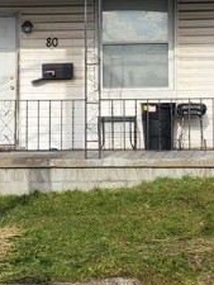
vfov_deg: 23.6
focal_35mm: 82
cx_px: 86
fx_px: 675
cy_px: 80
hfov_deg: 18.0
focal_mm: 5
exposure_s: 1/2210
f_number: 1.8
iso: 40
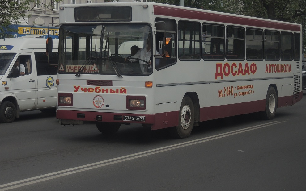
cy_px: 90
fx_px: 759
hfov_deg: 22.8
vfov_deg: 14.4
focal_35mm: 91
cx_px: 152
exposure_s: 1/800
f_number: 4
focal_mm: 15.1
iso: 100
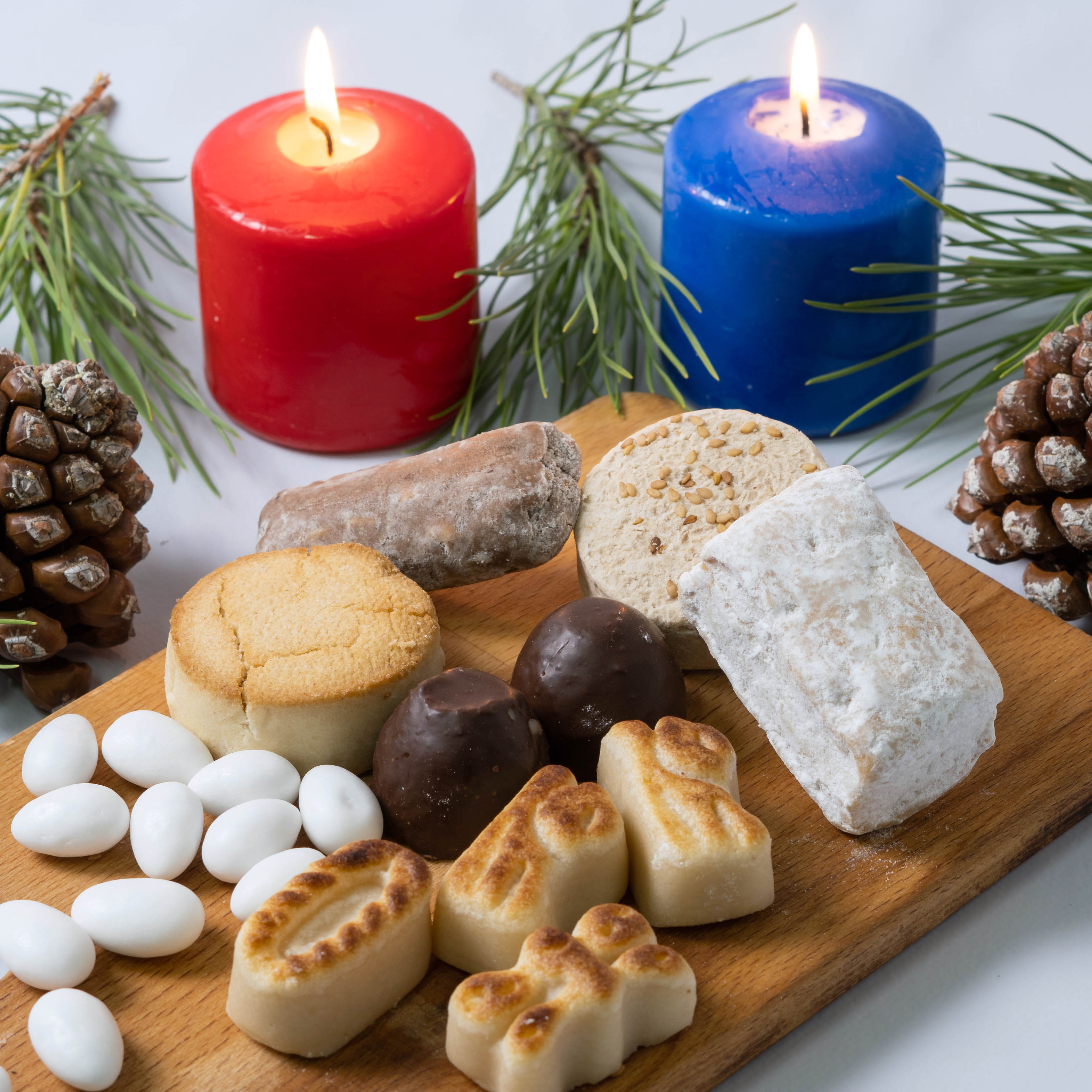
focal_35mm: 117
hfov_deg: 14.9
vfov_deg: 14.9
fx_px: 4176
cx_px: 782
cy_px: 640
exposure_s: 1/5
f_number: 6.3
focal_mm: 50
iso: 100
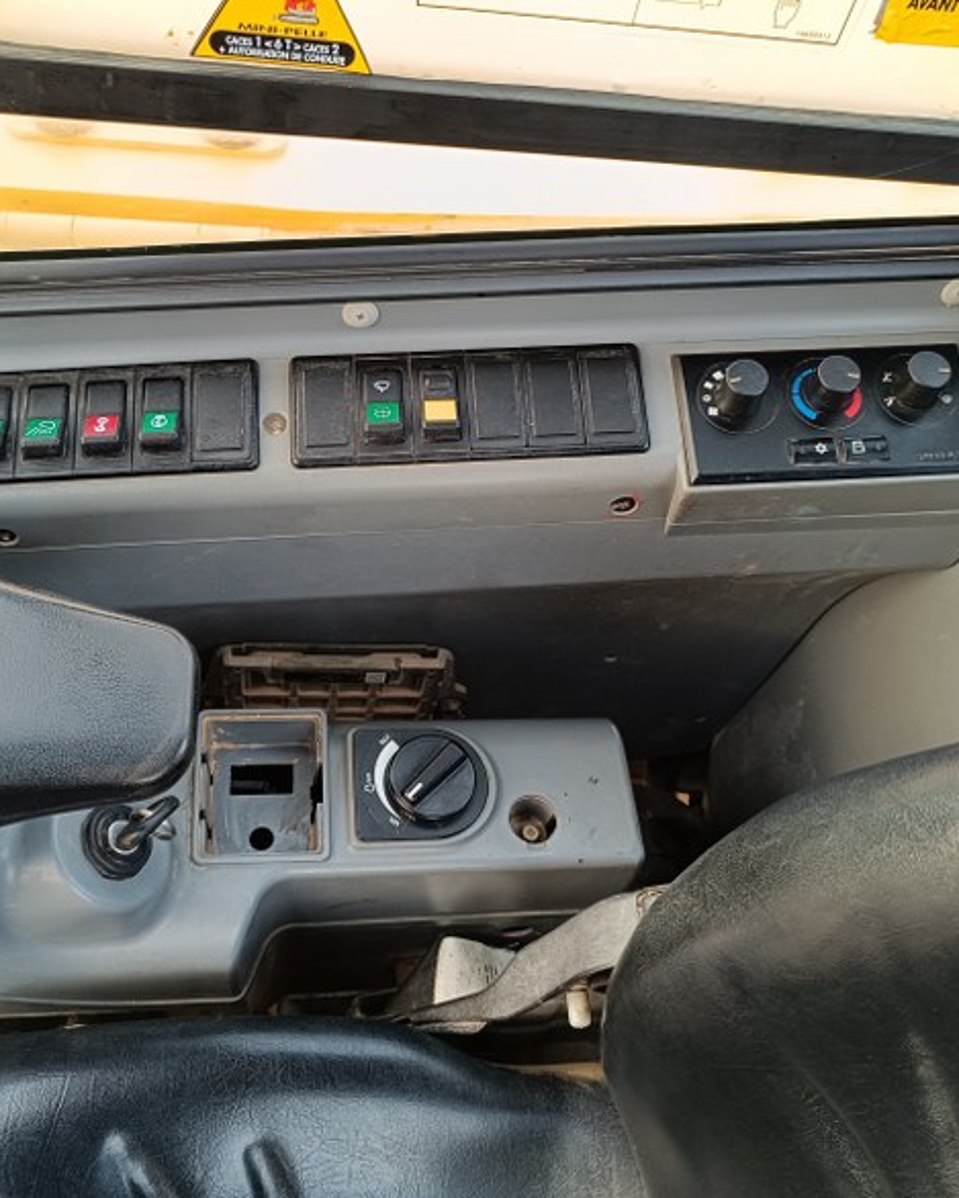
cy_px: 603
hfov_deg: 45.8
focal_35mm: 32
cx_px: 440
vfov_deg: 55.7
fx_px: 1135
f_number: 1.88
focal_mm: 5.59
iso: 335
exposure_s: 1/50.1
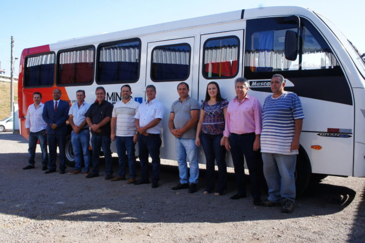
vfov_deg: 41.7
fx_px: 319
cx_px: 182
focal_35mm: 32
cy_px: 122
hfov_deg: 59.5
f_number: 10
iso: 200
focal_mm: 21
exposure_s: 1/100
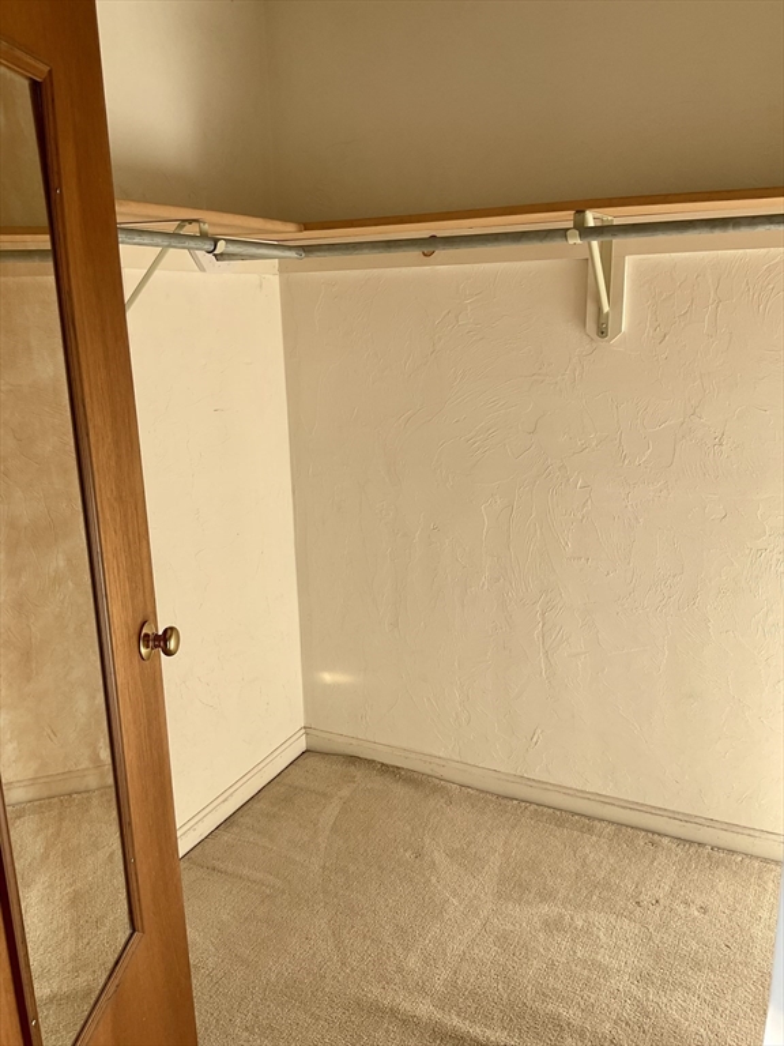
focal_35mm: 29
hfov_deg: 48.2
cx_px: 392
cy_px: 523
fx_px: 876
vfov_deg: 61.7
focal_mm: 3
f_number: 1.8
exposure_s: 1/130
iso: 16
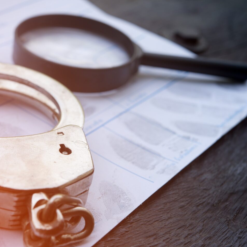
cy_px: 124
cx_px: 71
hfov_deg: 22.3
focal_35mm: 77
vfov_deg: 22.5
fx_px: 622
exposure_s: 1/160
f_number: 10
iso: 100
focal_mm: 60
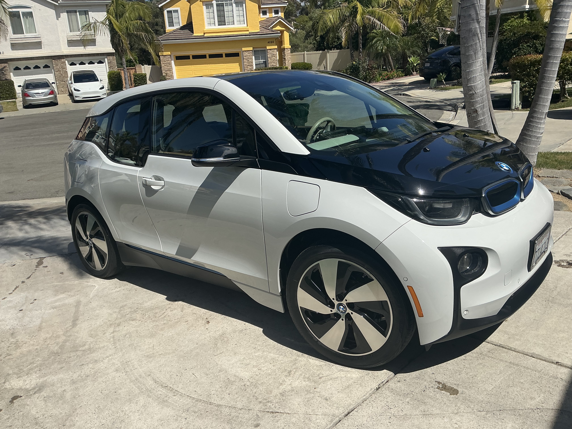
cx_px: 286
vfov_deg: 49.7
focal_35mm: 28
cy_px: 214
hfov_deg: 63.4
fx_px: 463
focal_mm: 3
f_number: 1.8
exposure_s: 1/3125
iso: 25
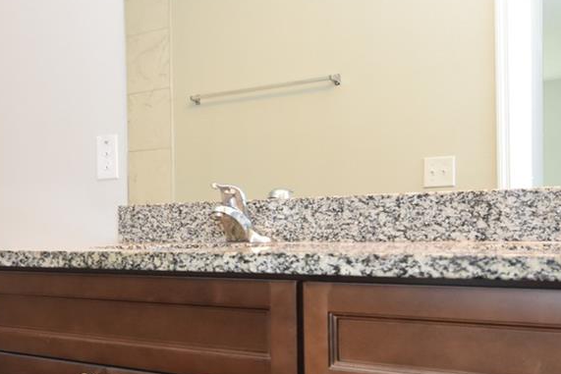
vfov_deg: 31.6
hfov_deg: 45.8
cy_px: 259
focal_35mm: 42
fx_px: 655
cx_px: 193
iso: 800
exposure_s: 1/60
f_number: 4
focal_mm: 10
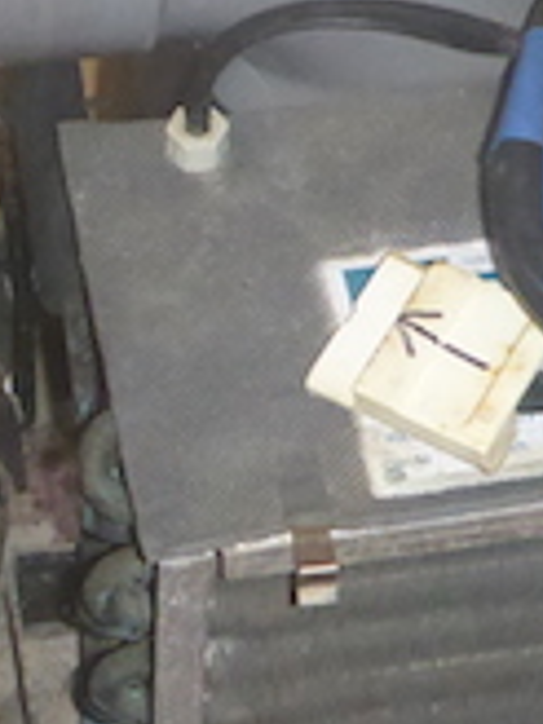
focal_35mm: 137
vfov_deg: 14.4
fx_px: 2865
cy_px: 318
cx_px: 181
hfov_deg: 10.8
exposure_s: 1/60
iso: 800
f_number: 3.3
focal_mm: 4.9
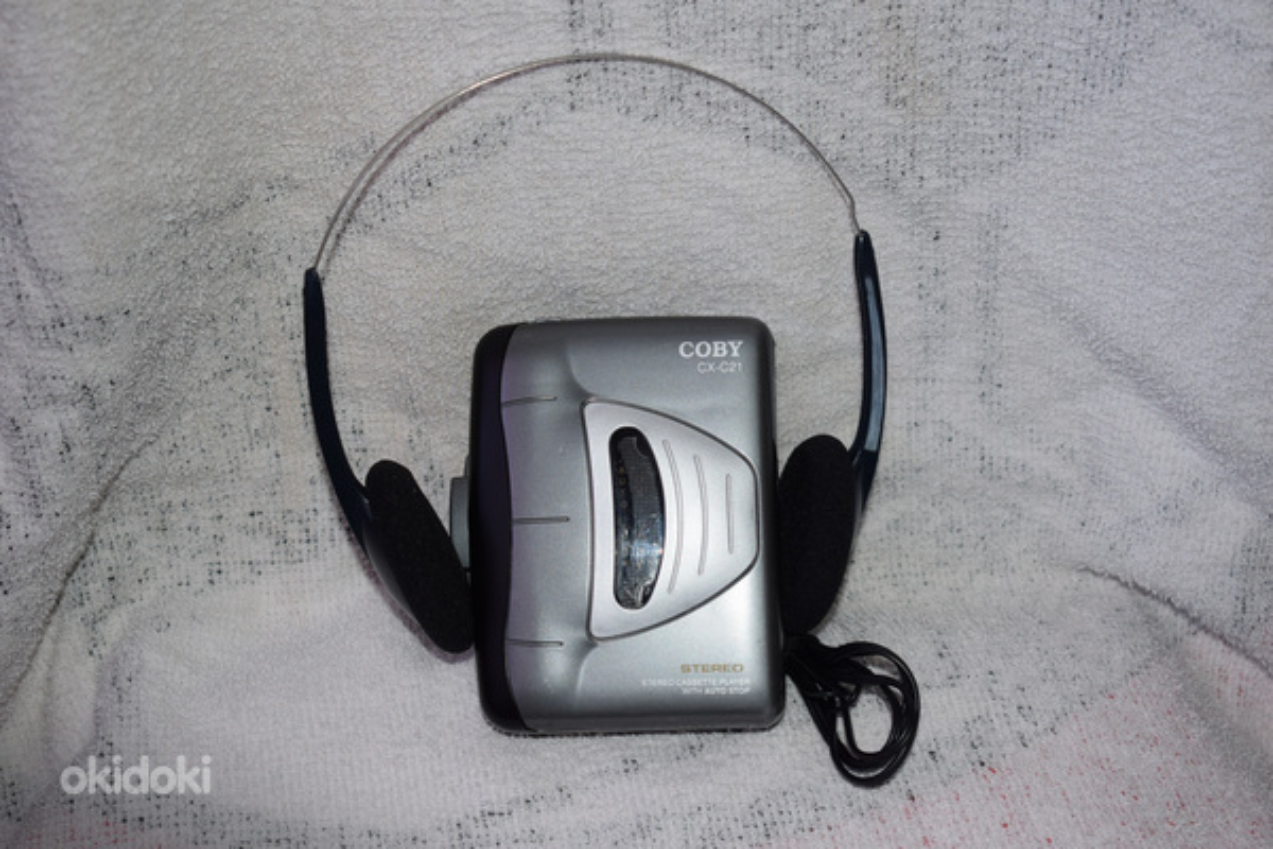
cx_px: 636
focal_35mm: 69
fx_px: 2440
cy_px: 424
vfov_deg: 19.7
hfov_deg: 29.2
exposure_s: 1/60
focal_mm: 46
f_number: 5.3
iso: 720
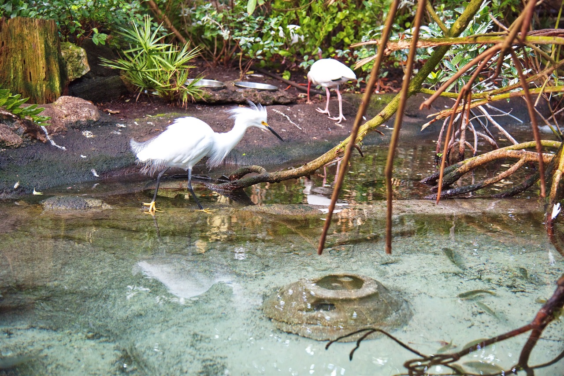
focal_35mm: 58
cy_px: 188
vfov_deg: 23.4
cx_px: 282
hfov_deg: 34.5
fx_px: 909
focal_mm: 58
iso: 1800
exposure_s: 1/125
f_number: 4
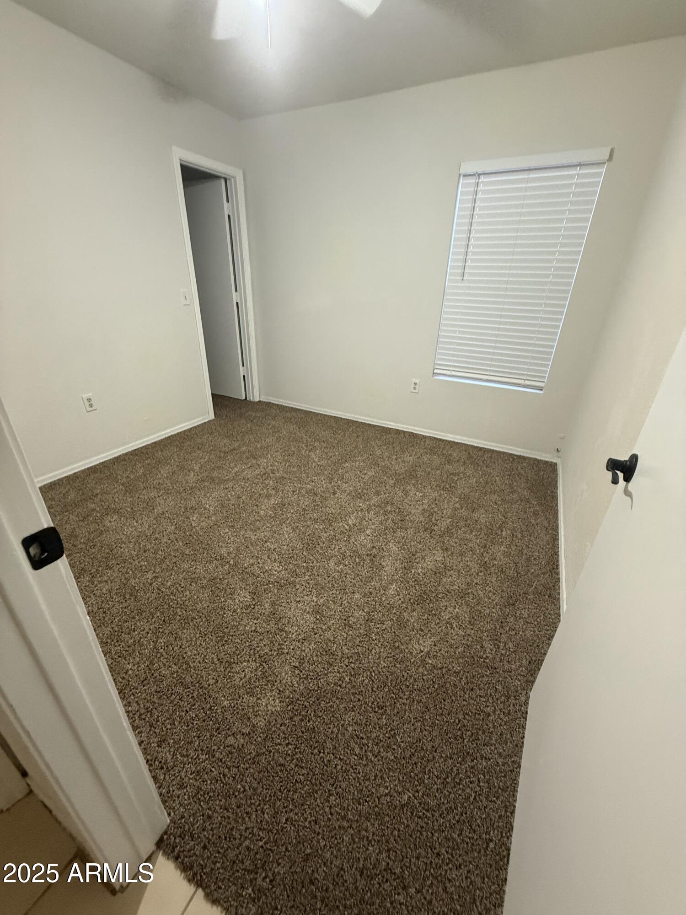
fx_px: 370
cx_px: 343
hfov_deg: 85.7
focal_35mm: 14
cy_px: 458
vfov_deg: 102.1
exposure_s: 1/60
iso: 400
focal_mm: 2.22
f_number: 2.2
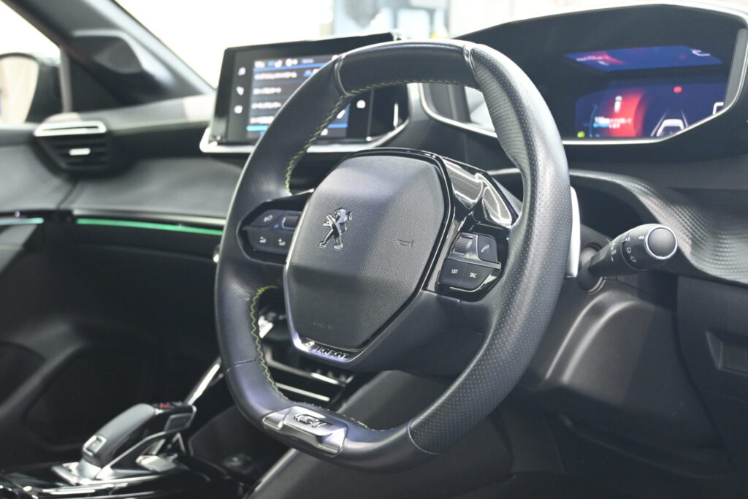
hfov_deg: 43.0
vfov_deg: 29.4
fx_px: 951
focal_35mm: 46
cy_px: 250
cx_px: 374
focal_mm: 30.5
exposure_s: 1/50
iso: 1800
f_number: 4.8
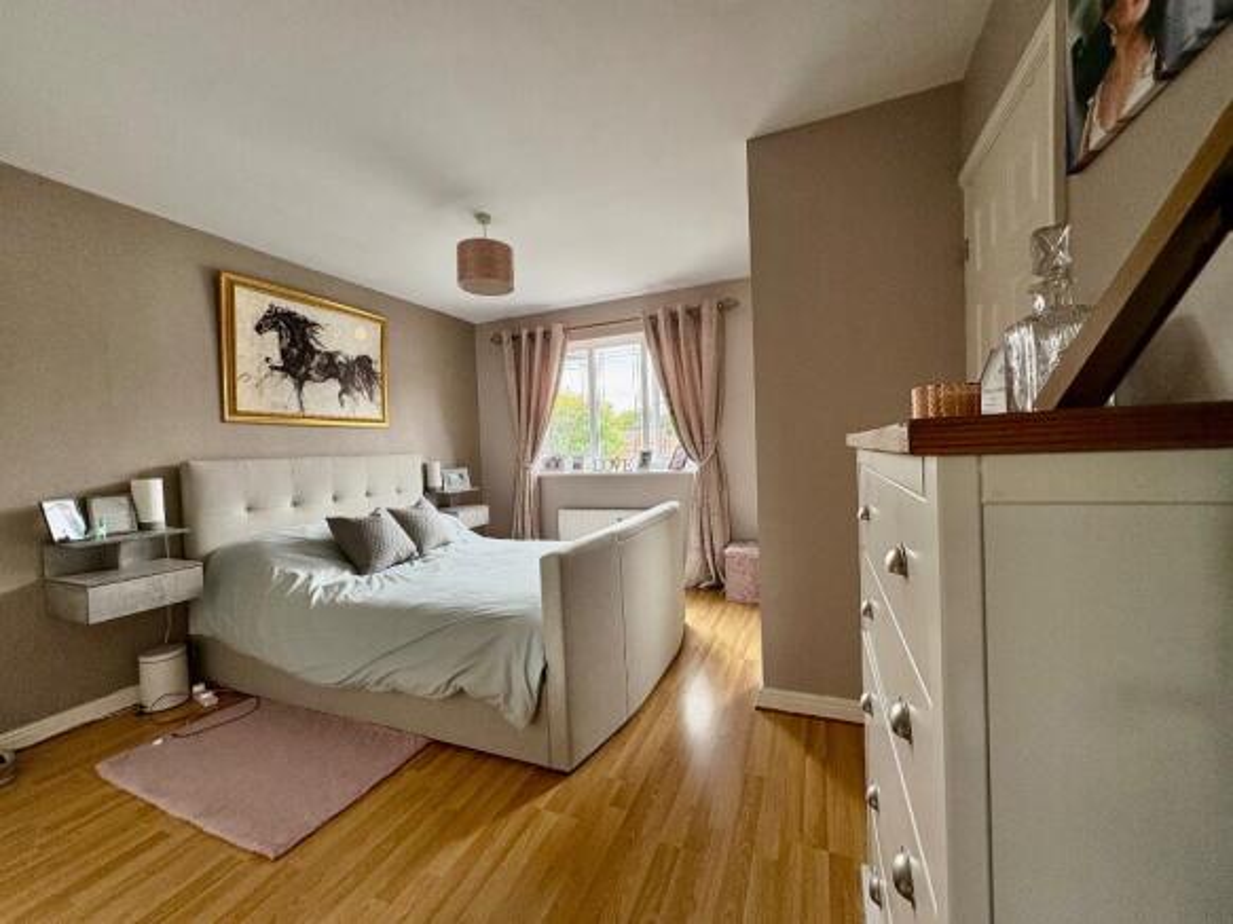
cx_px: 616
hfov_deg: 102.1
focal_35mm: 14
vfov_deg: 85.7
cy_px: 462
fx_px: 499
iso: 250
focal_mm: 2.22
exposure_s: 1/99
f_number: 2.2
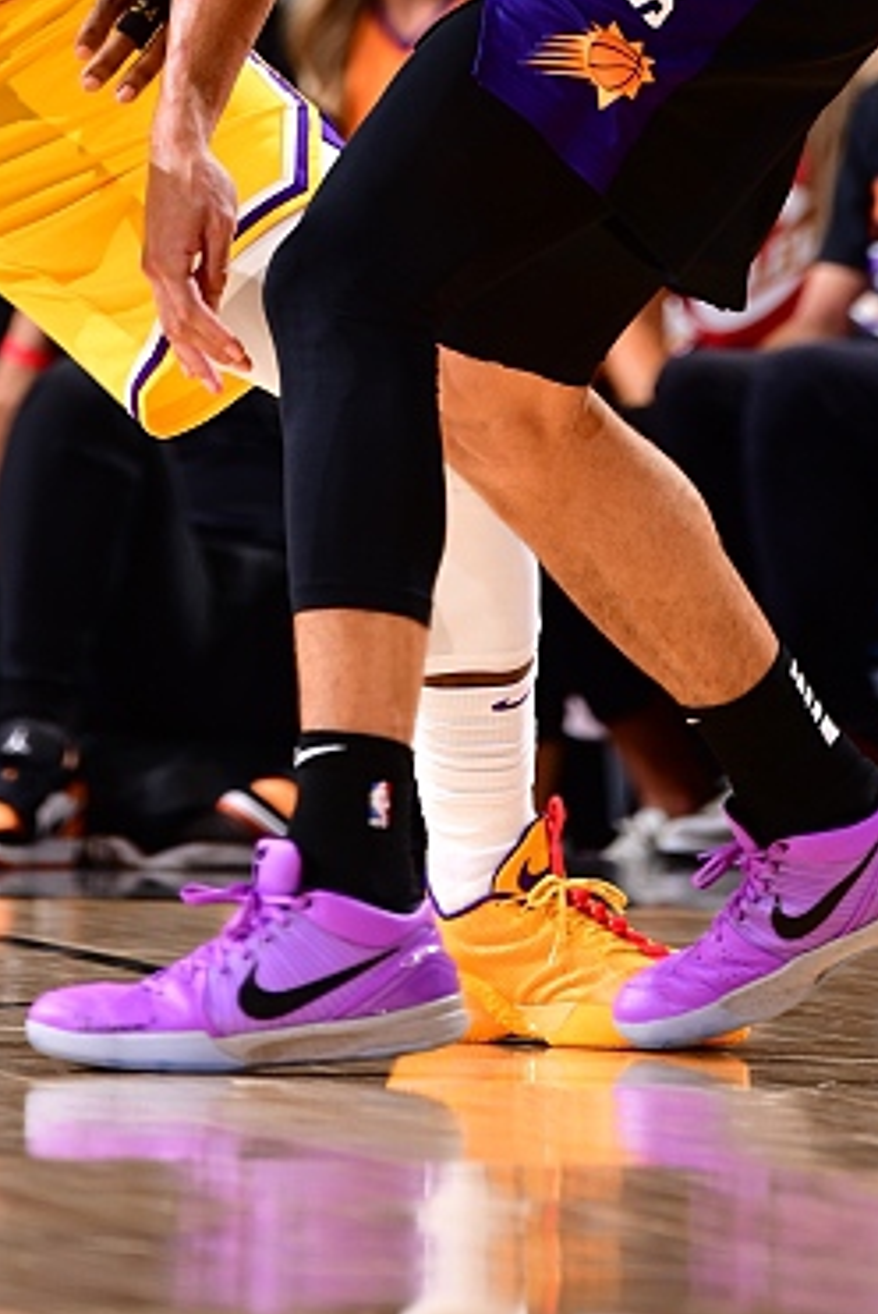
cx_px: 320
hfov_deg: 1.5
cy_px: -315
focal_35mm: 910
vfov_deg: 2.3
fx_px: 33226
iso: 250
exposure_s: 1/250
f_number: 5.6
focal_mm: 330
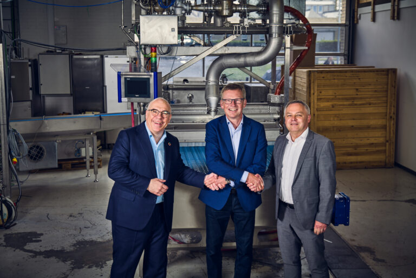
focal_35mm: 53
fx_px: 612
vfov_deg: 25.5
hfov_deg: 37.5
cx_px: 208
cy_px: 139
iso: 200
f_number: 4.5
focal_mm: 53
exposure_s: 1/160
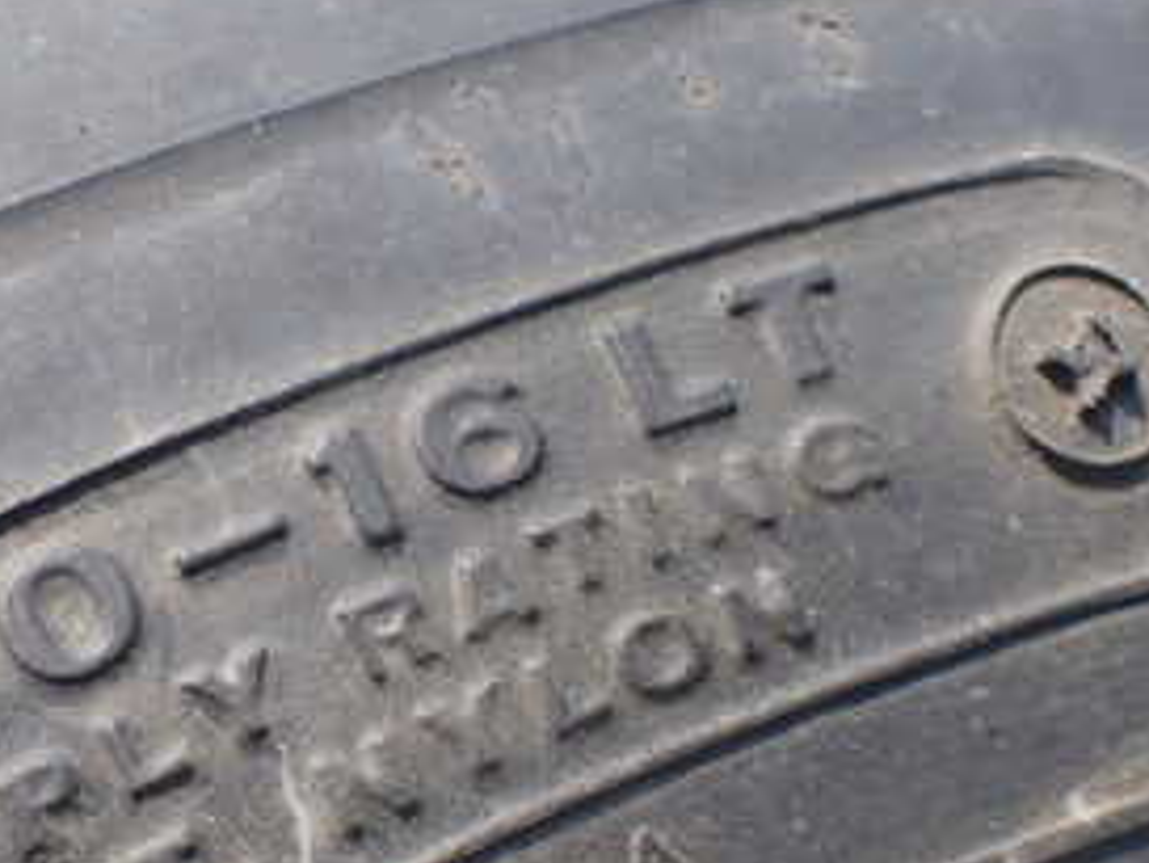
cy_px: 619
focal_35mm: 66
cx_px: 231
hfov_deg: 28.7
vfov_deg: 22.1
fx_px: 2192
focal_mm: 5.4
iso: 100
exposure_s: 1/400
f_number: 3.2
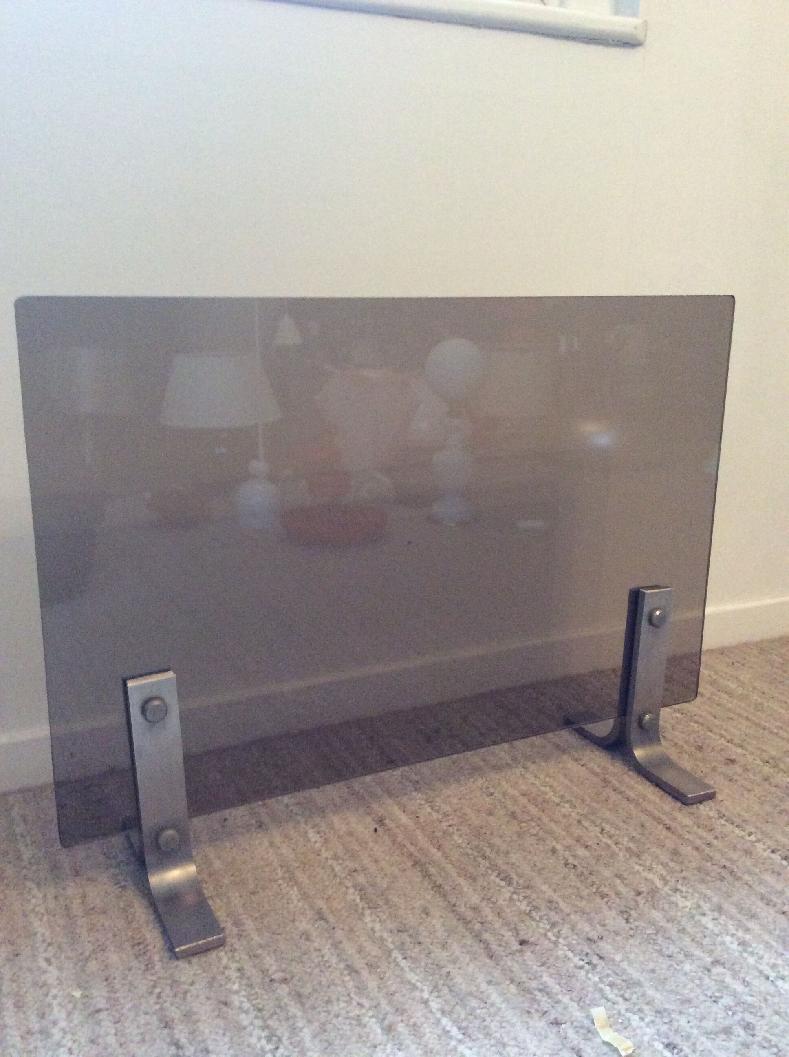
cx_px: 394
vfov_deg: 56.9
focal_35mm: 32
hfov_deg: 44.1
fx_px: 975
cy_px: 528
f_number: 2.4
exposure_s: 1/25
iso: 250
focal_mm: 3.3
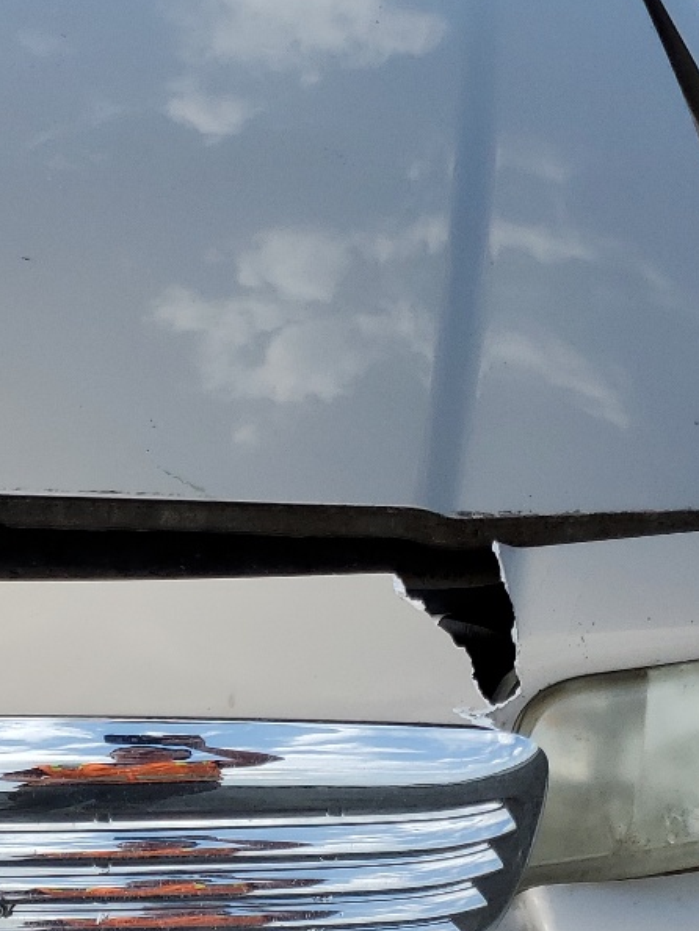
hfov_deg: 20.3
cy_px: 632
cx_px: -8
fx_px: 1883
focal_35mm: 70
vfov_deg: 27.6
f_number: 1.5
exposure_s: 1/3333
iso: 50
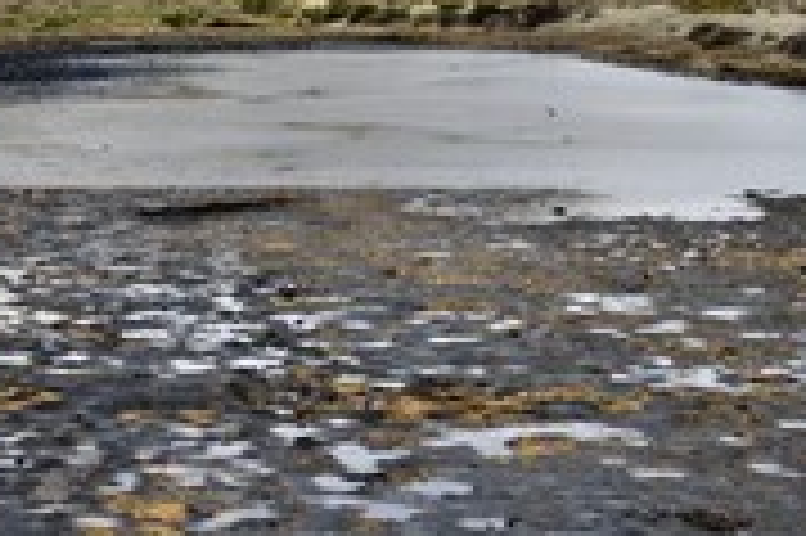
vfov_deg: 14.5
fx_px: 2103
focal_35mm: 94
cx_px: 158
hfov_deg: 21.4
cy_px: 176
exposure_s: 1/320
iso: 400
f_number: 13
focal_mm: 40
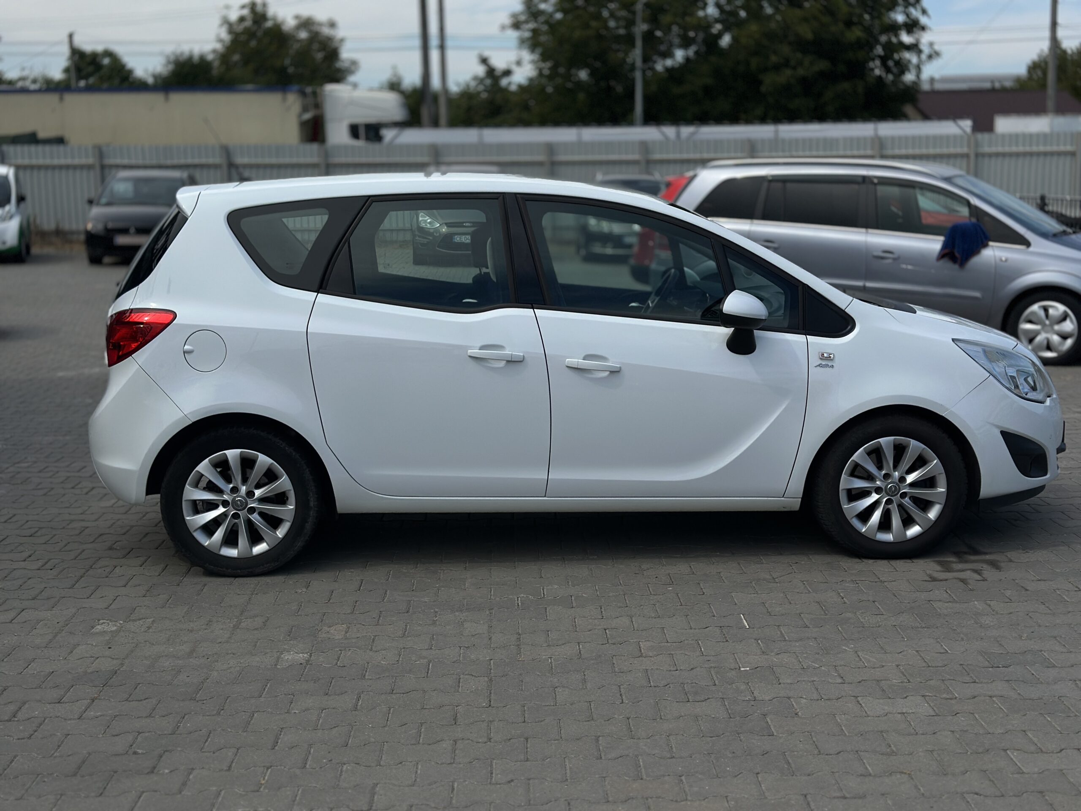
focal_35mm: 48
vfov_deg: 30.3
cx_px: 540
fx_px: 1499
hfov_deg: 39.7
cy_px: 406
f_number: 1.78
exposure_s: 1/7634
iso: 100
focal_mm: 6.86
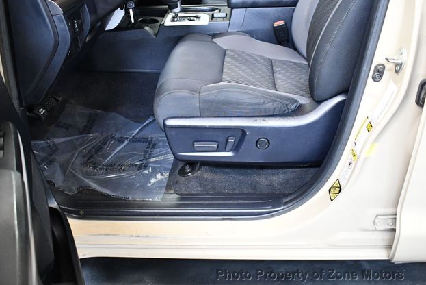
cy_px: 141
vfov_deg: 36.0
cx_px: 208
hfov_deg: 51.9
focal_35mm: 37
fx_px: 438
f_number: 3.5
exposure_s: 1/80
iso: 3200
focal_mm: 18
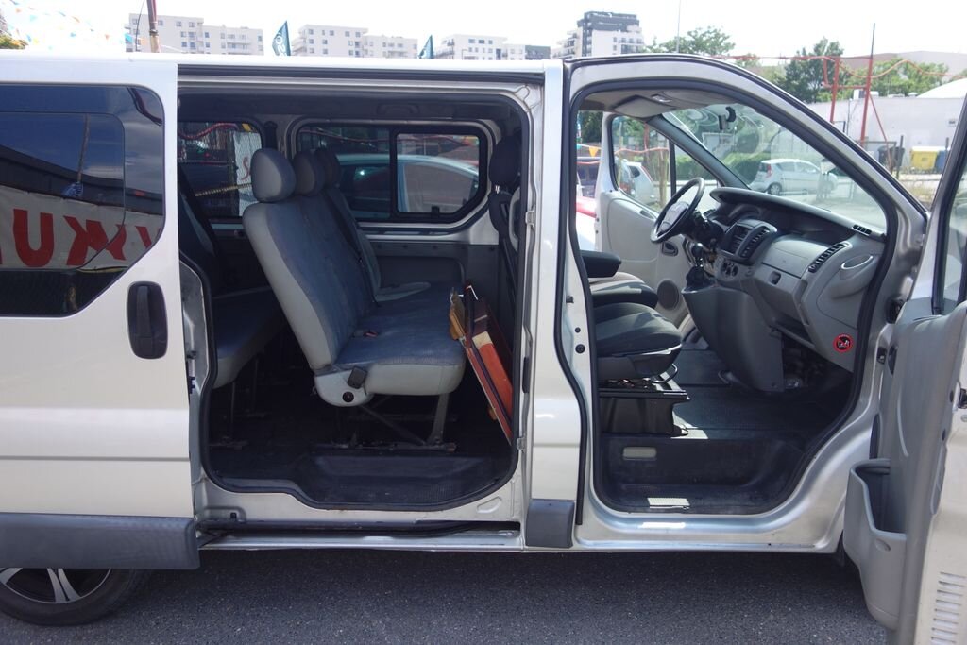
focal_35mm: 28
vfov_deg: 46.4
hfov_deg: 65.5
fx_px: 752
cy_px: 322
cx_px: 484
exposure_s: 1/1000
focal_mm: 10.4
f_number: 2
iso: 125
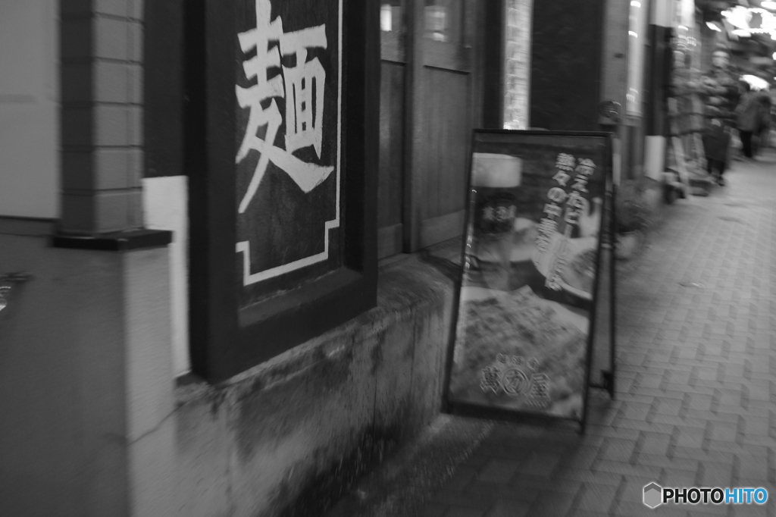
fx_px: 970
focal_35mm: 45
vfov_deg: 29.8
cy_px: 258
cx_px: 388
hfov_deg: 43.6
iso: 800
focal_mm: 30
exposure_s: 1/25
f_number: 4
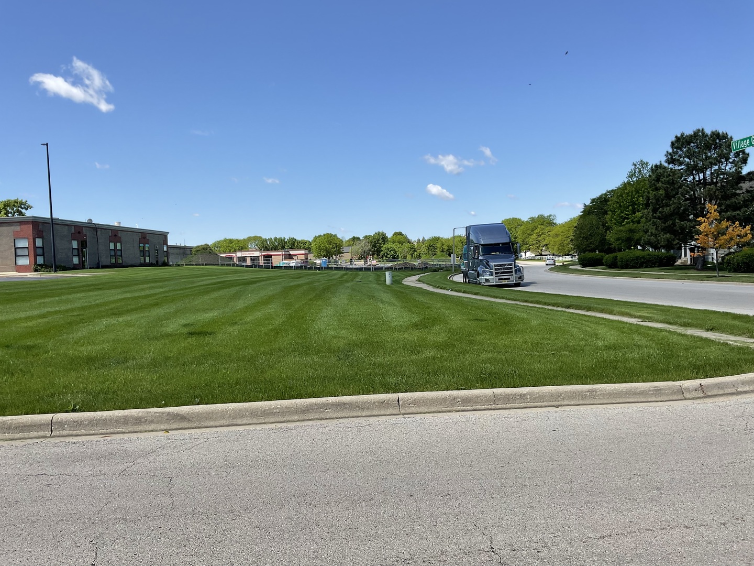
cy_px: 283
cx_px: 377
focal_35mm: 29
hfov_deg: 61.7
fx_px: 632
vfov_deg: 48.2
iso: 16
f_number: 1.8
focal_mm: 3
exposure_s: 1/1912
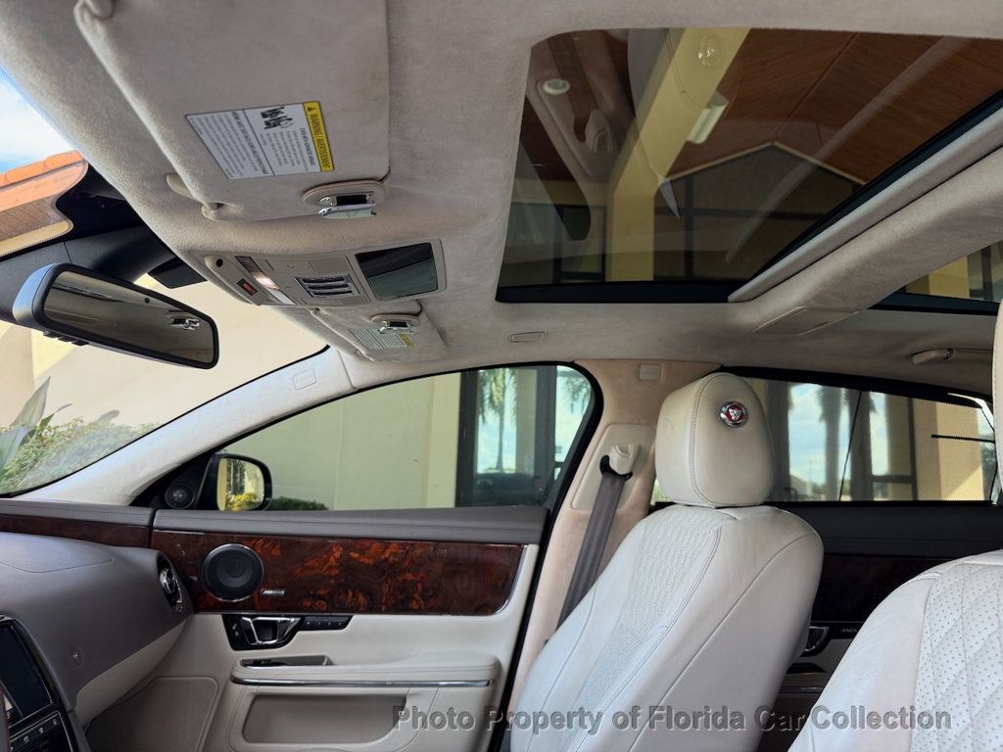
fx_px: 695
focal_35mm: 24
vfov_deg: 56.8
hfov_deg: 71.6
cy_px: 376
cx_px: 502
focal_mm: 6.76
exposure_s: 1/129
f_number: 1.78
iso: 100
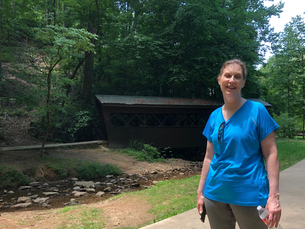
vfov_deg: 39.5
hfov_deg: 50.9
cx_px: 187
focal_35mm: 36
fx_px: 317
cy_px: 139
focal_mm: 3.99
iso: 32
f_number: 1.8
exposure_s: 1/120
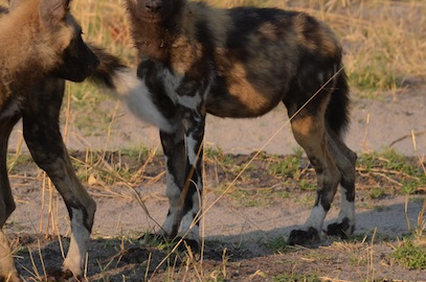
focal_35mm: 324
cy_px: 145
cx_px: 33
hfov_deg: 6.4
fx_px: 3828
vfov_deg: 4.2
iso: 200
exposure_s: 1/200
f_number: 7.1
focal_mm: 110
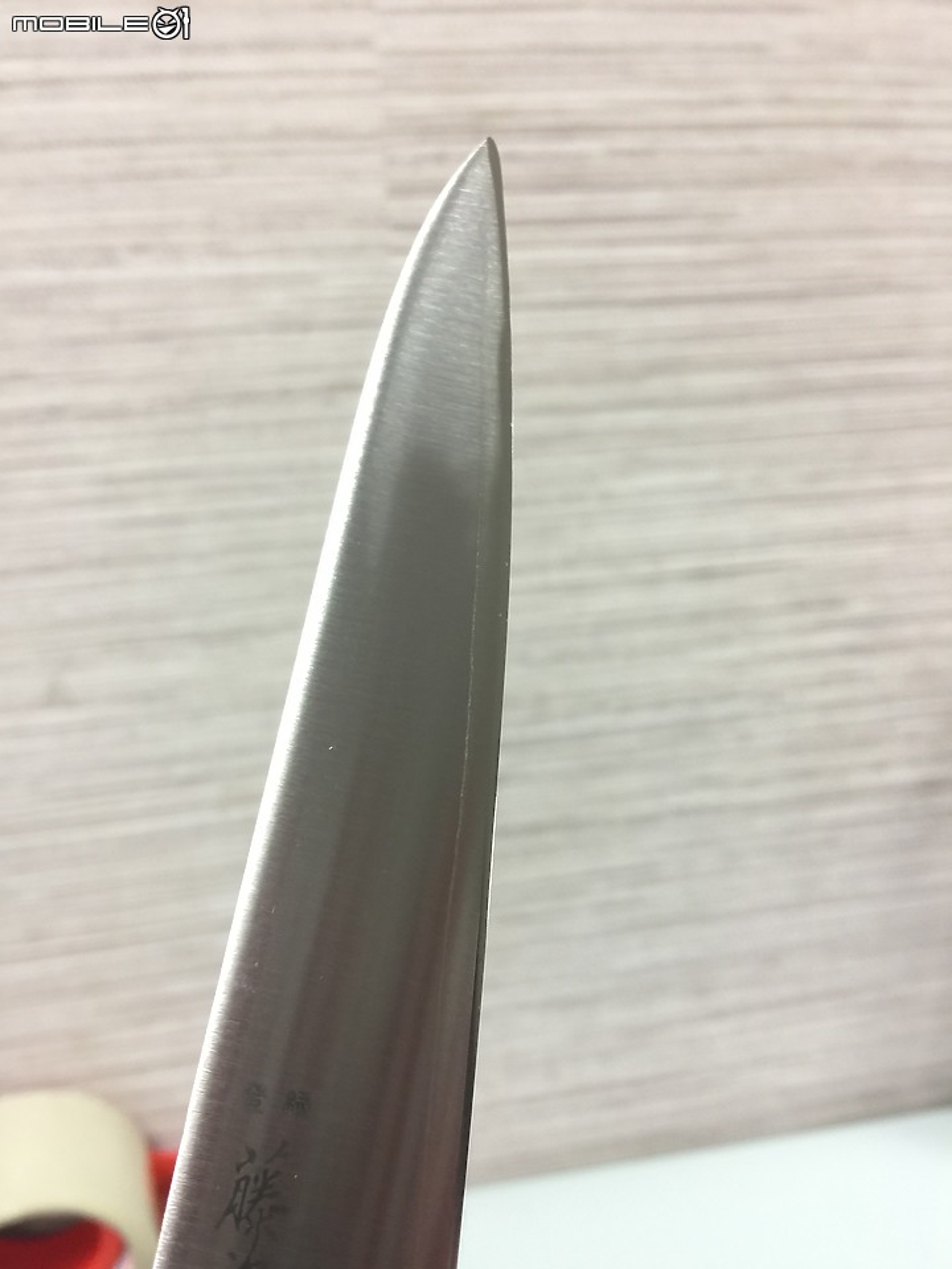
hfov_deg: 48.2
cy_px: 634
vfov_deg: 61.7
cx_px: 476
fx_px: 1063
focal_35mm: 29
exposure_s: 1/15
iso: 40
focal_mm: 4.15
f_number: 2.2
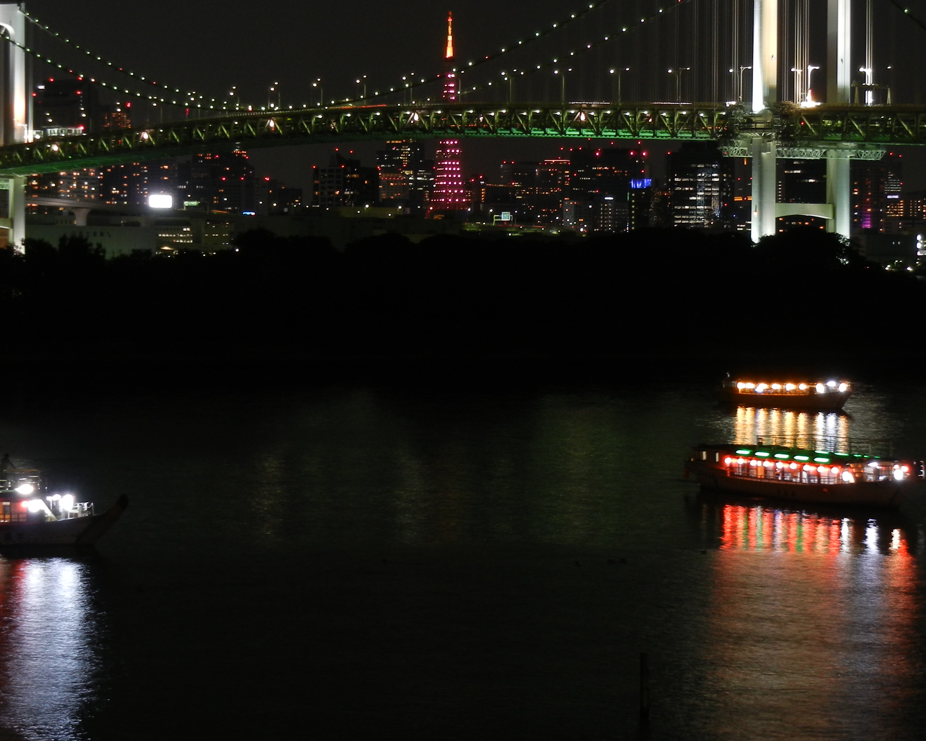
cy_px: 256
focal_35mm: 112
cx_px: 411
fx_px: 3069
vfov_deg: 13.7
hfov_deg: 17.2
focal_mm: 13.9
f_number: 4.3
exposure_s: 1
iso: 160
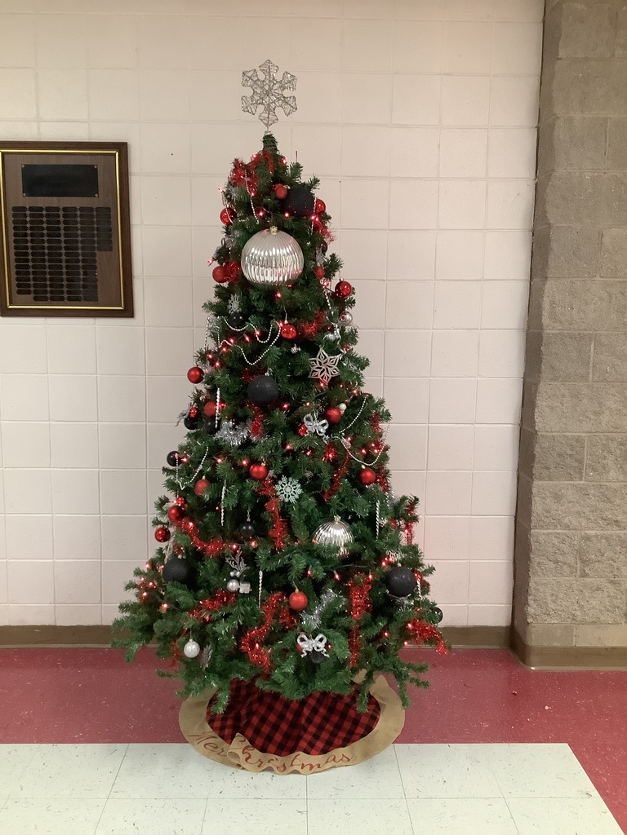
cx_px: 314
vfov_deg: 58.4
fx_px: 749
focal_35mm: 31
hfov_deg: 45.4
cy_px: 418
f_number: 2.4
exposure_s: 1/60
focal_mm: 3.3
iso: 320
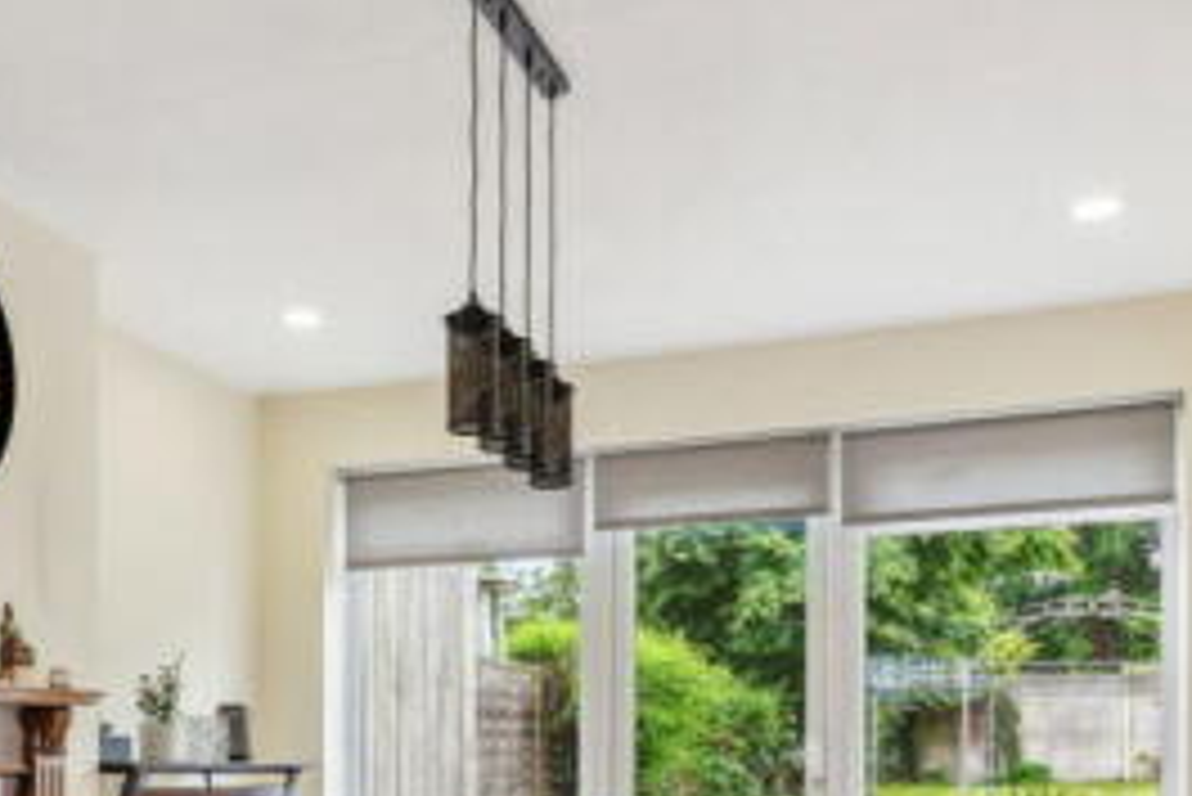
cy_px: 794
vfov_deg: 29.8
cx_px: 479
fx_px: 1391
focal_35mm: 42
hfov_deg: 46.1
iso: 320
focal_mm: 17
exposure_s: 1/30
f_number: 9
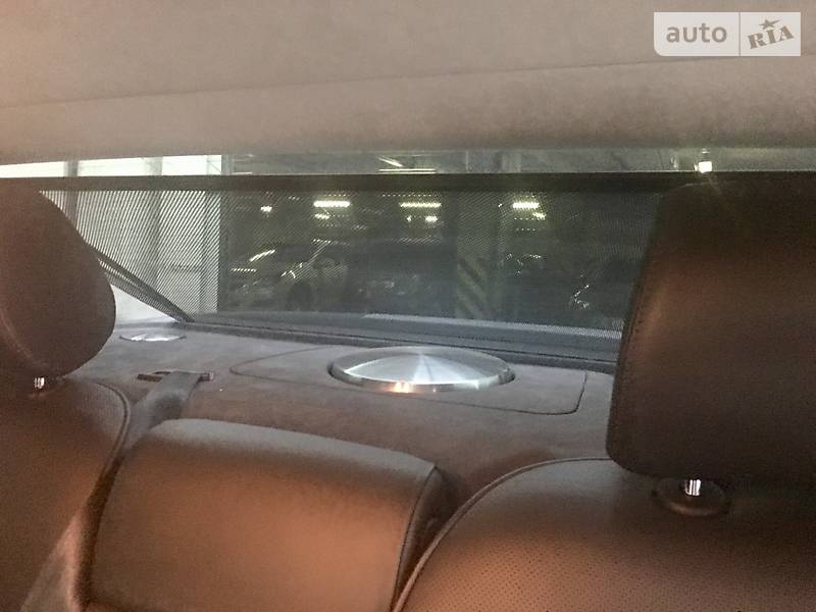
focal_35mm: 29
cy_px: 306
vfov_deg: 48.2
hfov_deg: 61.7
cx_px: 408
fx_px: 684
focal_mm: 4.2
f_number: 2.2
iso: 250
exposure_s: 1/4
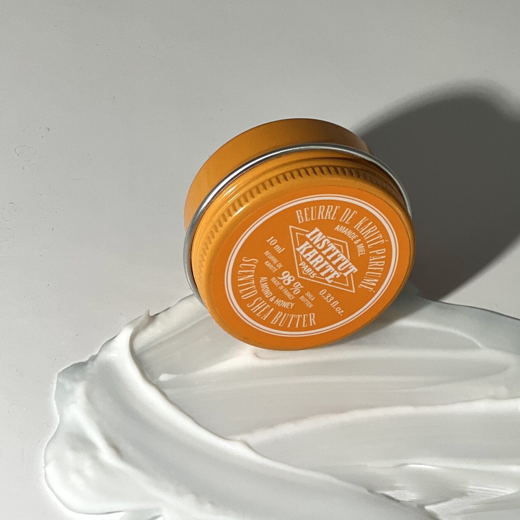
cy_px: 337
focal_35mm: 140
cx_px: 350
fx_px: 2379
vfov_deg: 12.5
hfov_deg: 12.5
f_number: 2.8
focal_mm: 9
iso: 40
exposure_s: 1/126
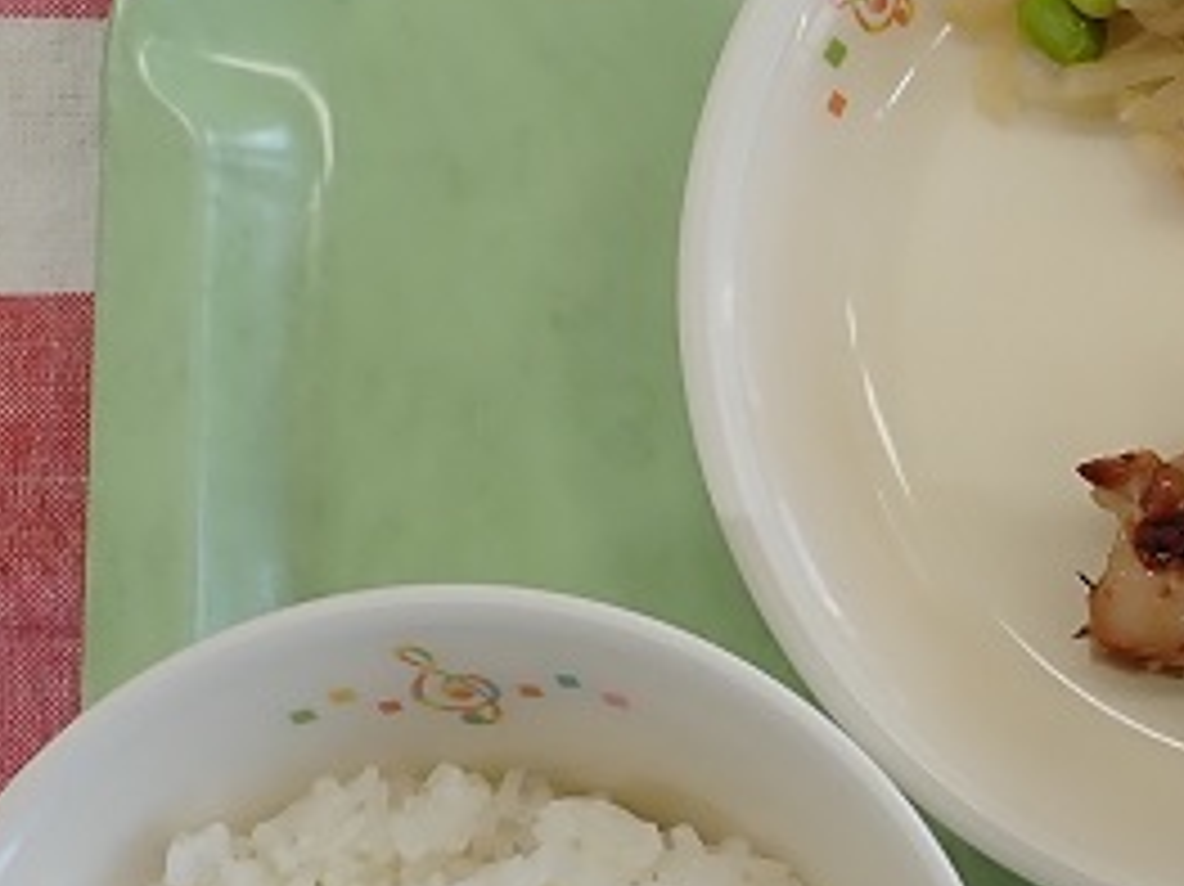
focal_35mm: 76
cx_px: 1409
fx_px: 2598
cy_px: 706
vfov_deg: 19.2
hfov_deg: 23.5
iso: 100
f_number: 2.8
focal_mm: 4.5
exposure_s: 1/80
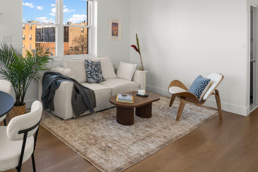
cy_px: 39
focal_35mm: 28
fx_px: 201
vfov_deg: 44.5
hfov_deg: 61.3
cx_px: 60
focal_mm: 16
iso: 250
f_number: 11
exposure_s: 1/6
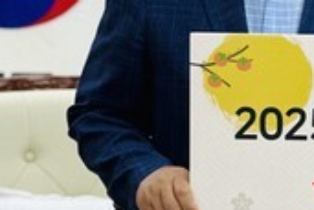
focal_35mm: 281
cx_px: 435
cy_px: -28
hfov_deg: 7.2
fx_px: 2451
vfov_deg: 4.9
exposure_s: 1/120
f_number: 2.8
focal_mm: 9
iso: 200
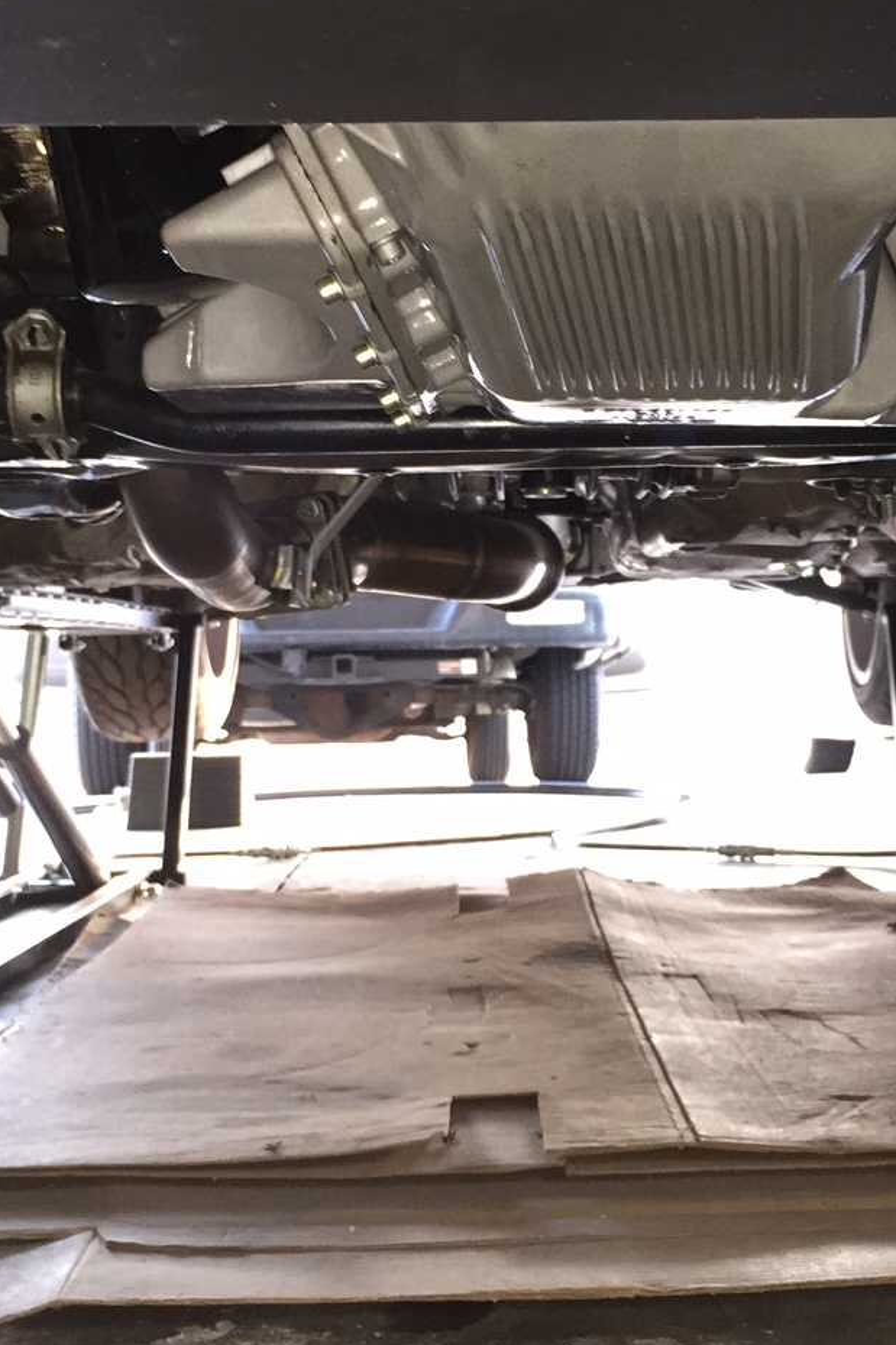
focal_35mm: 53
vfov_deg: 37.5
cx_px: 528
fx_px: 1979
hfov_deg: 25.5
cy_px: 592
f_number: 2.2
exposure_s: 1/30
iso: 160
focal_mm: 4.15
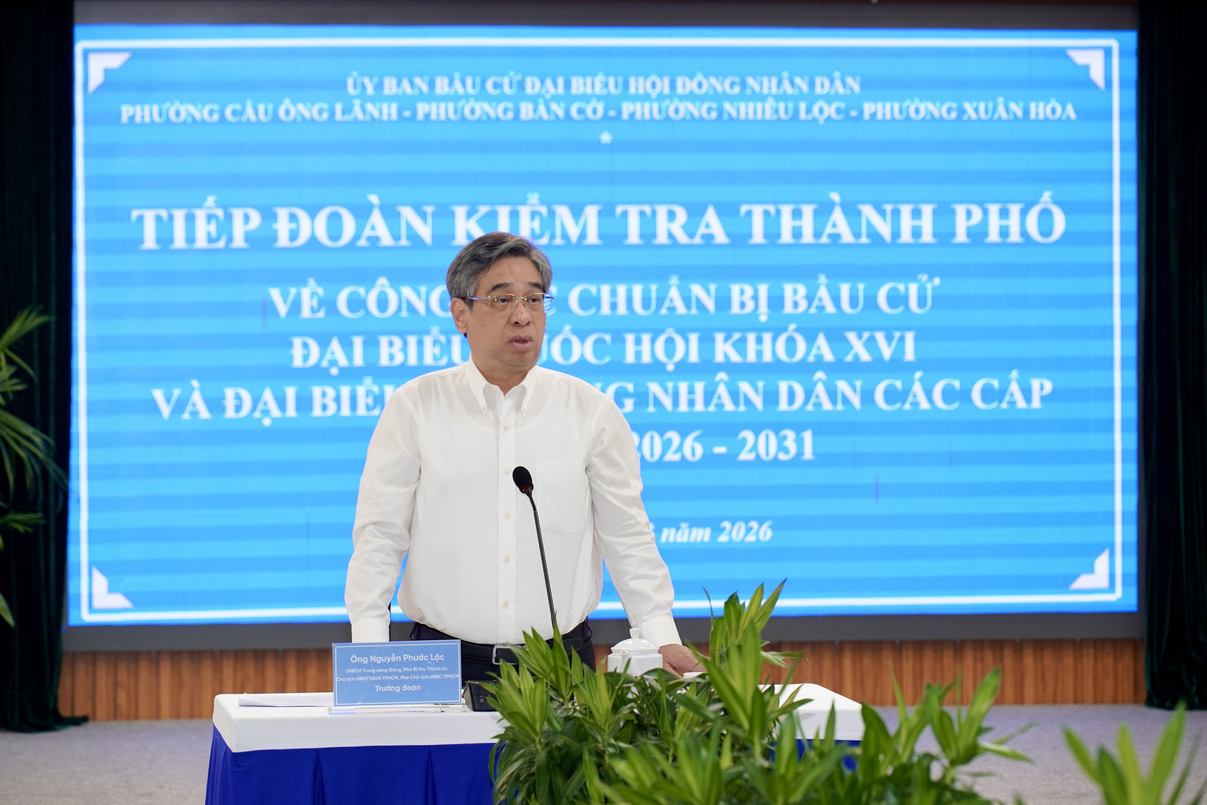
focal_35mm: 139
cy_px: 402
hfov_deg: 14.8
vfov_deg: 9.9
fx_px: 4660
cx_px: 604
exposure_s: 1/30
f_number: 5.6
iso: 400
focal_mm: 139
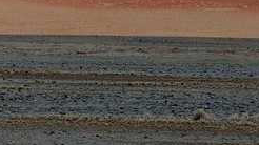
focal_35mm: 1364
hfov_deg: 1.6
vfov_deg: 0.9
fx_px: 9361
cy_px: -318
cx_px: -494
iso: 400
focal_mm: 200
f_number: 5
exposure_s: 1/100
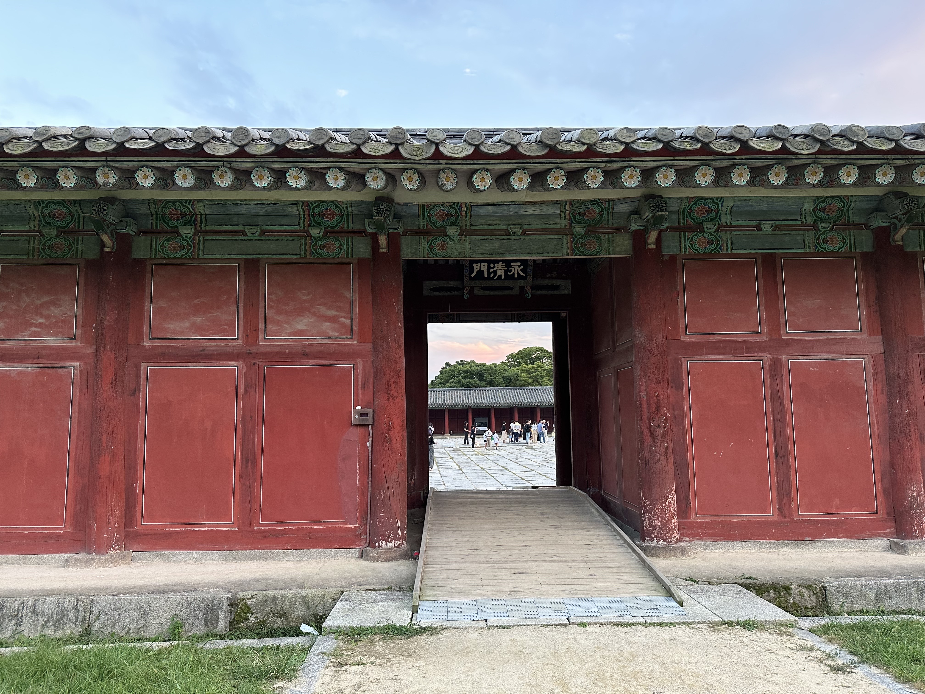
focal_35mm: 24
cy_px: 347
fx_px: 641
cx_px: 462
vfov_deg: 56.8
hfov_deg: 71.6
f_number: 1.78
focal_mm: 6.86
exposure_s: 1/60
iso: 250
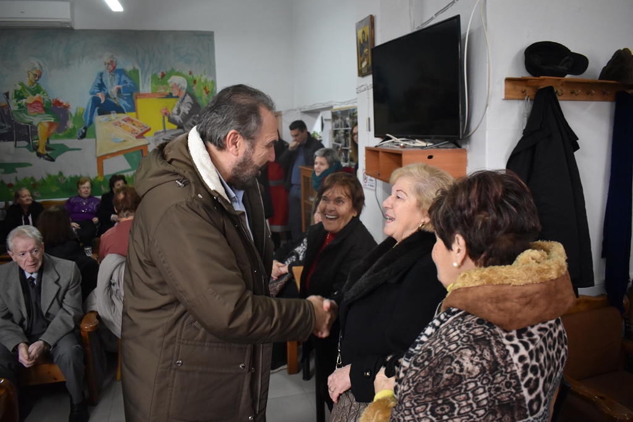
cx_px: 316
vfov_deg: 47.9
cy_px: 211
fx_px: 475
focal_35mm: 27
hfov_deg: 67.4
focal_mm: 18
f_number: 3.5
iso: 2000
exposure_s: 1/125
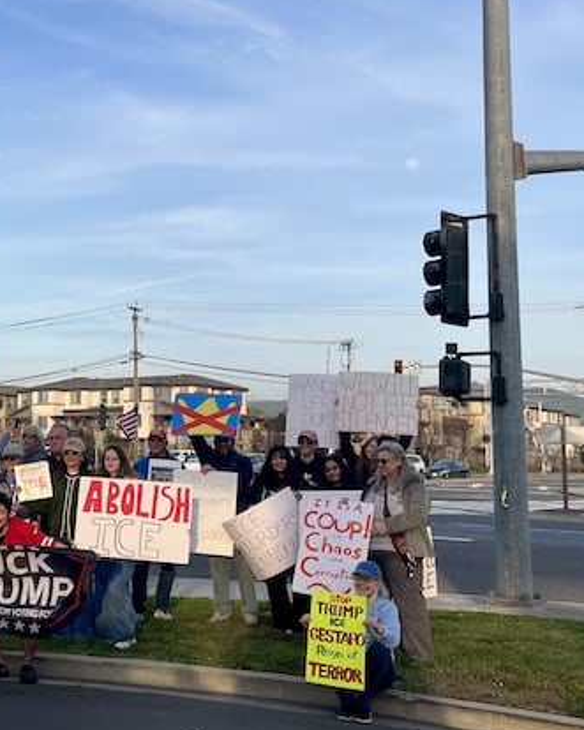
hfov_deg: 29.6
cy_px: 339
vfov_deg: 38.0
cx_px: 67
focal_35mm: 49
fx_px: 1059
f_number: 1.6
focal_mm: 5.1
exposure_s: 1/1748
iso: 50
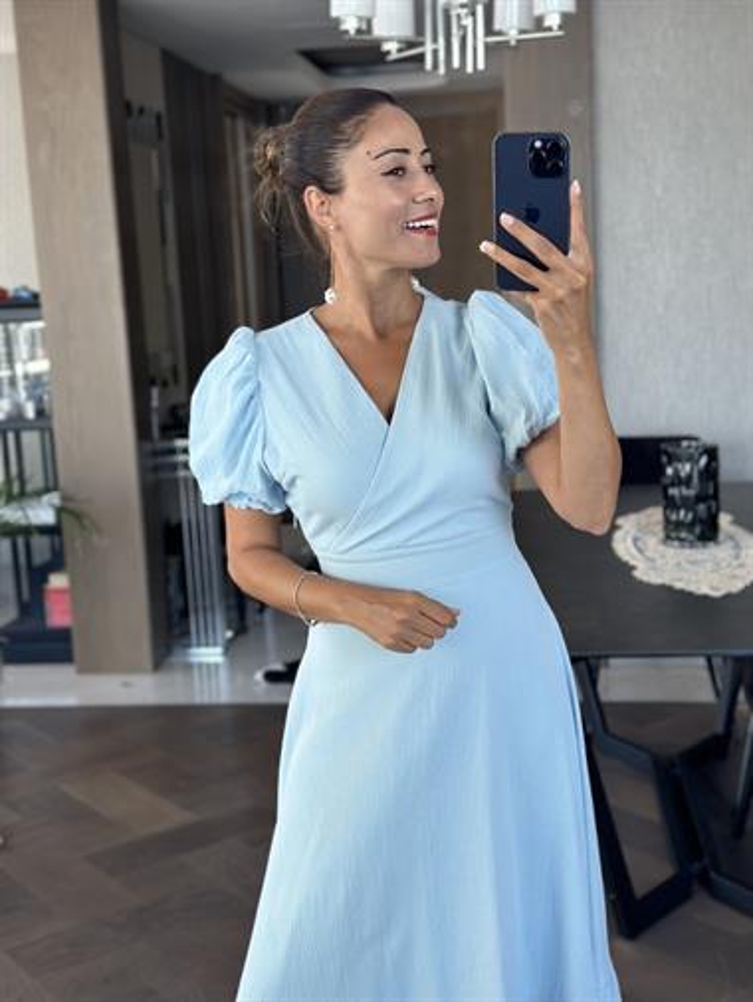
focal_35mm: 48
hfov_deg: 30.3
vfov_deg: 39.6
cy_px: 501
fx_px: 1391
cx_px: 376
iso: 100
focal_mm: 6.86
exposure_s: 1/100
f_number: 1.78
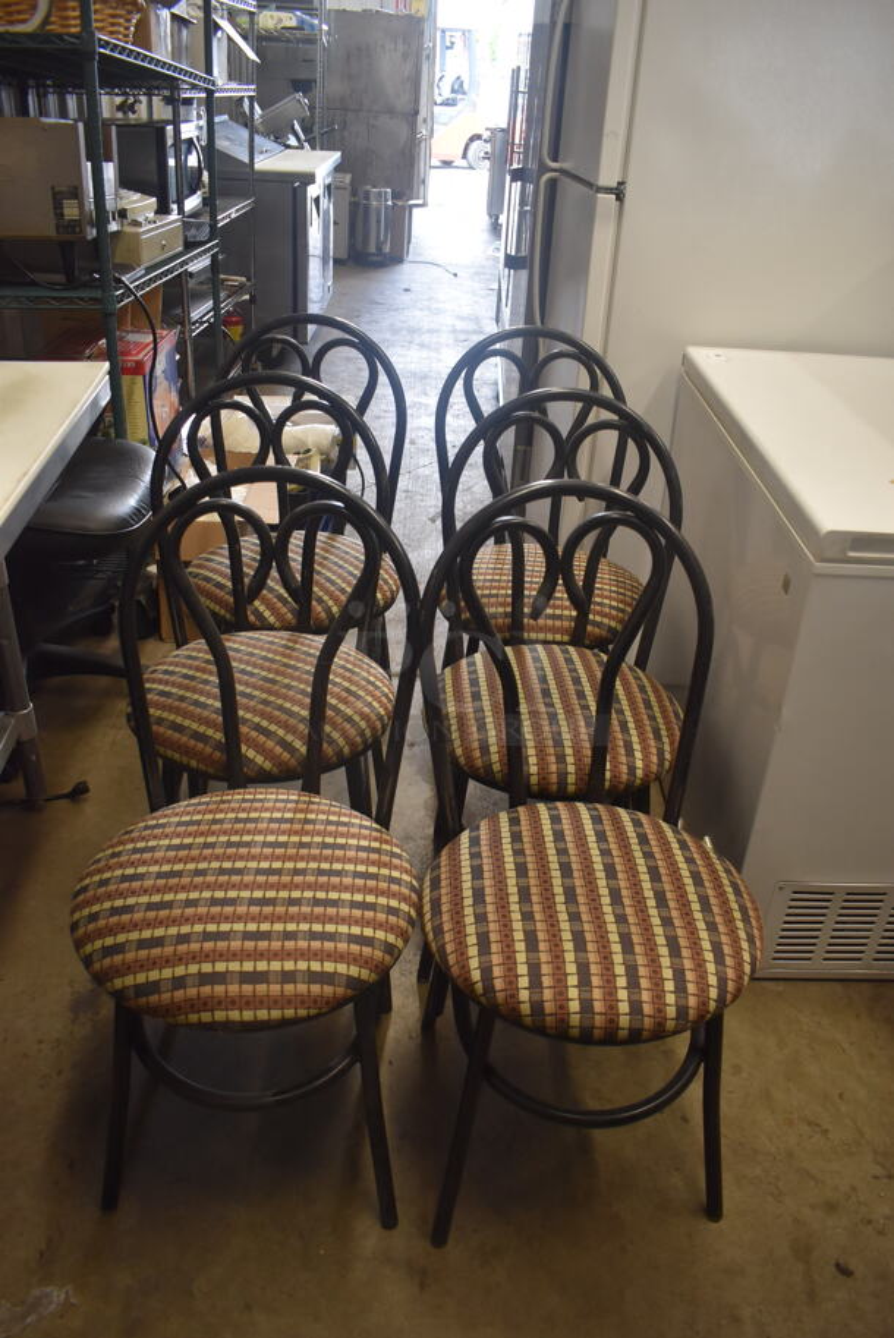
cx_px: 447
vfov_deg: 67.3
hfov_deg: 48.0
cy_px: 669
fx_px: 1004
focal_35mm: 27
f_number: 3.5
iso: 1000
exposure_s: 1/125
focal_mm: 18
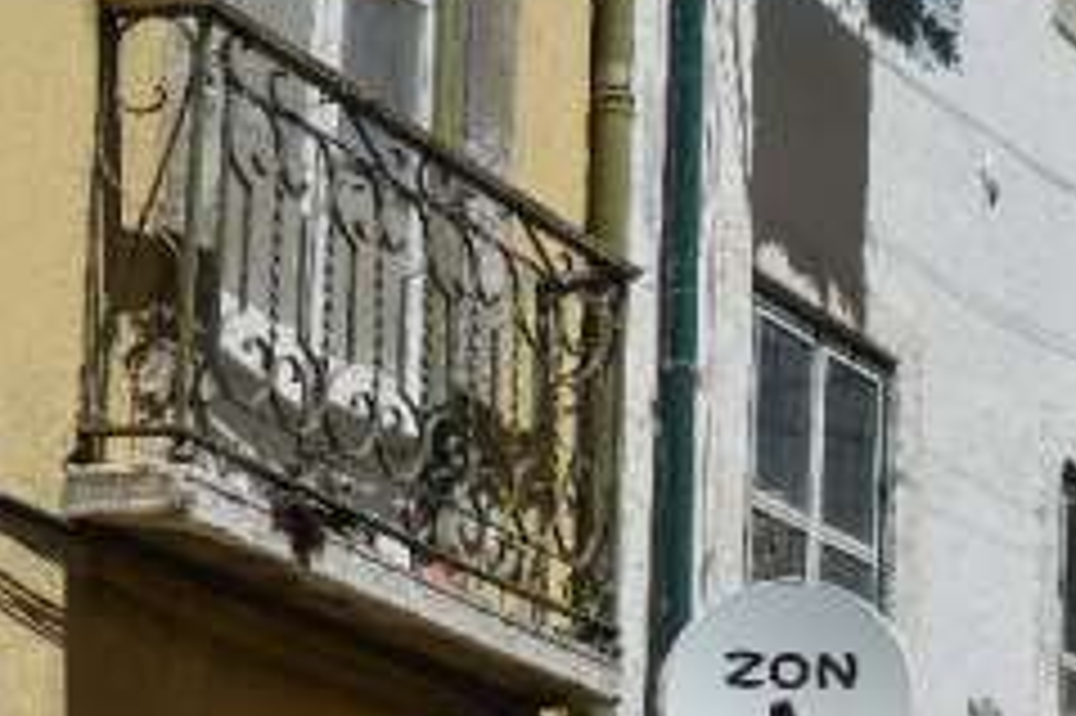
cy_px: 847
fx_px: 4002
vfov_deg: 10.1
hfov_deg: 14.4
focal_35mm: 134
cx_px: 1580
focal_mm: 40
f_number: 10
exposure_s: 1/320
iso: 125
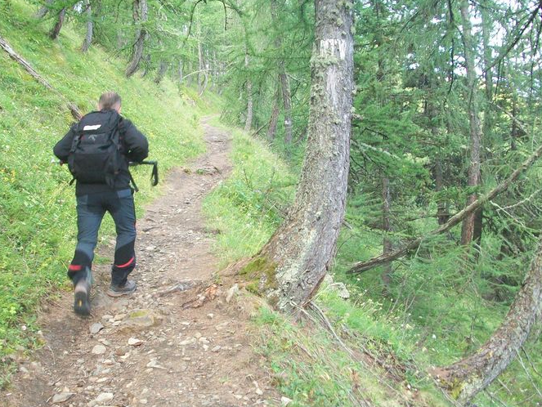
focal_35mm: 41
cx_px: 245
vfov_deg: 35.1
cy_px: 228
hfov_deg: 45.7
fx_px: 642
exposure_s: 1/50
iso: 160
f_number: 2.8
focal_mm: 5.7
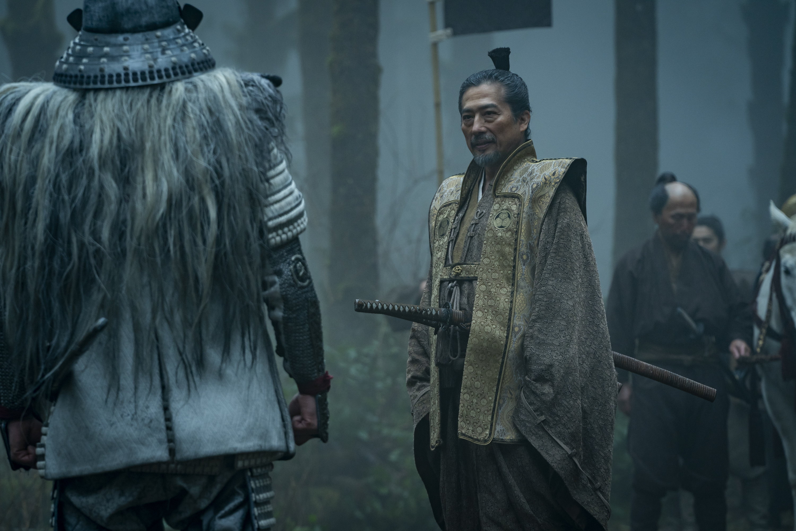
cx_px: 398
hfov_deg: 11.7
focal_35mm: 176
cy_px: 266
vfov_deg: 7.8
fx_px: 3891
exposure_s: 1/250
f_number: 5.6
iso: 1250
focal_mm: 176
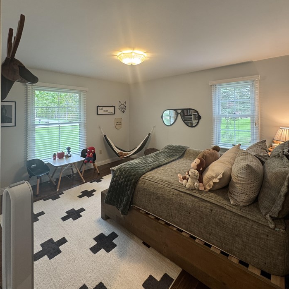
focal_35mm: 17
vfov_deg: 82.4
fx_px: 161
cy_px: 109
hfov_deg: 84.0
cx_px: 146
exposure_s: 1/60
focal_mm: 2.22
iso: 200
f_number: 2.2
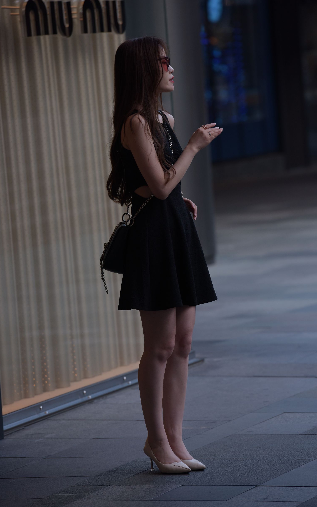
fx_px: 2682
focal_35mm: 194
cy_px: 253
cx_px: 168
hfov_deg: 6.8
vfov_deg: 10.8
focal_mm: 190
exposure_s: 1/800
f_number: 4
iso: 640
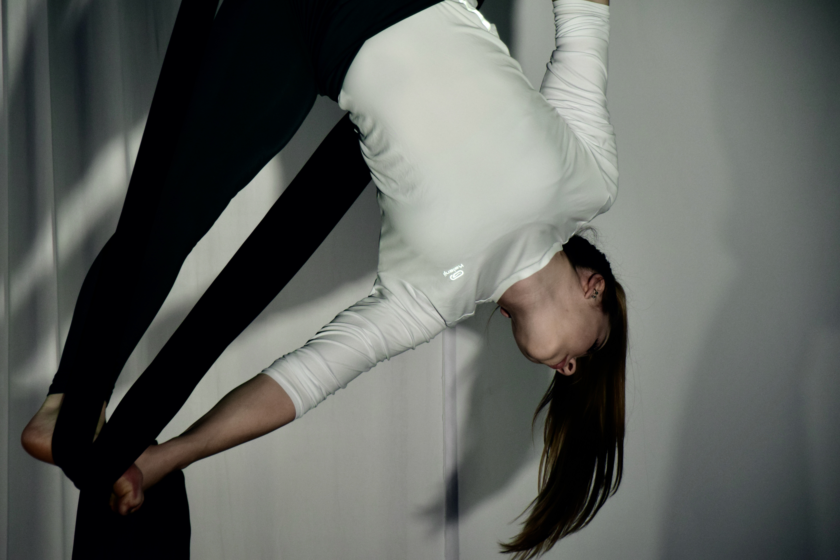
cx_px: 420
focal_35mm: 165
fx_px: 3850
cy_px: 280
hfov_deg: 12.5
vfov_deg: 8.3
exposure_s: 1/640
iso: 800
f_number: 5.6
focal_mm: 110
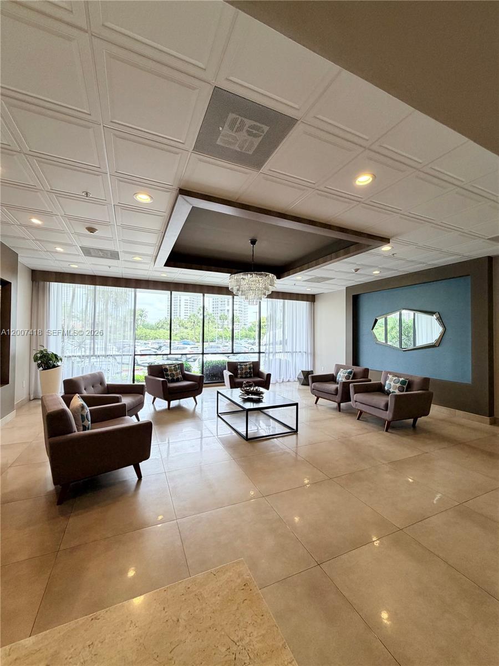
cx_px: 250
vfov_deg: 102.1
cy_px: 333
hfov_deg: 85.7
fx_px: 269
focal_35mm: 14
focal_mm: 2.22
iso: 100
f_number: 2.2
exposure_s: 1/120
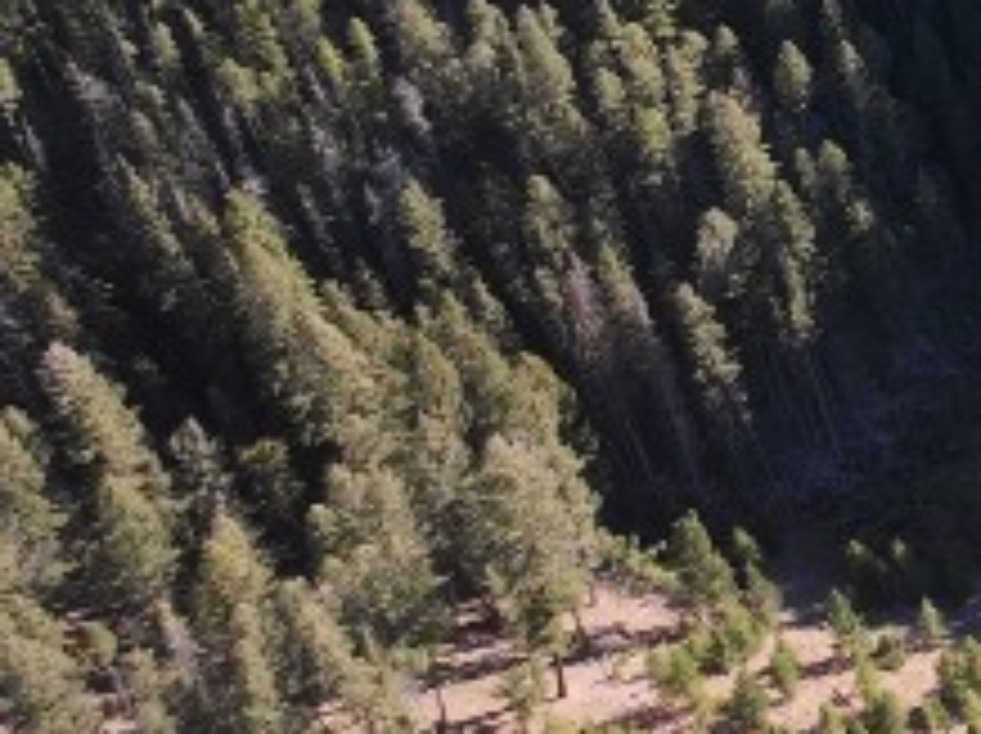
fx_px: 3199
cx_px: 2131
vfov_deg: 12.9
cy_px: -54
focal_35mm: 113
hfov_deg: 13.9
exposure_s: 1/100
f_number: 2.8
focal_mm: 12.29
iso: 110
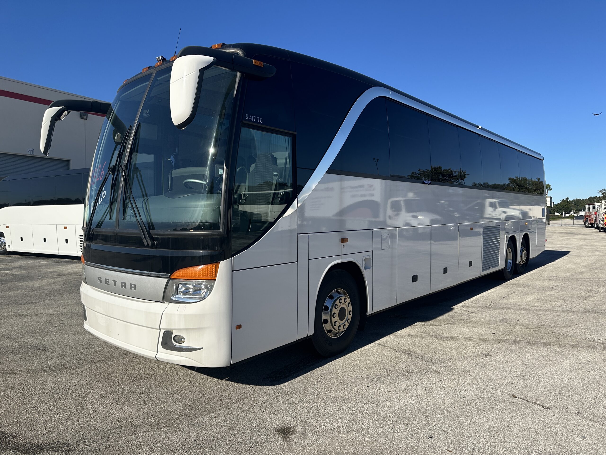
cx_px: 303
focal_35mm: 24
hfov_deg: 71.6
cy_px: 228
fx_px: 420
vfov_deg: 56.8
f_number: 1.78
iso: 80
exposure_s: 1/5525
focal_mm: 6.86
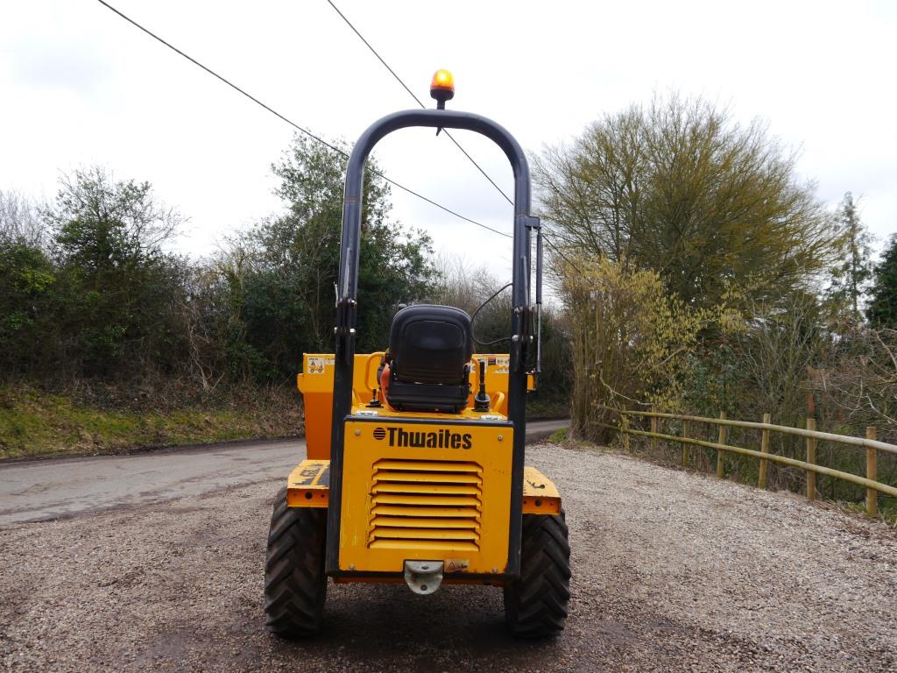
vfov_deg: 46.8
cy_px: 336
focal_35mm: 30
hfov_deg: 60.0
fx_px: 777
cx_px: 448
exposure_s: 1/160
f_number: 5
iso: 160
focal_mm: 15
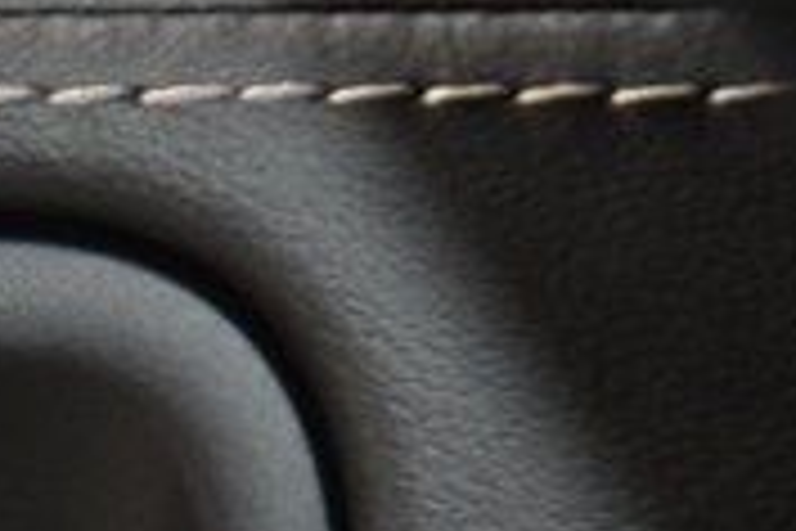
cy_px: 916
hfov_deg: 3.3
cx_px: -1187
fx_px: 13443
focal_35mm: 608
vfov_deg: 2.3
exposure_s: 1/25
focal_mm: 70
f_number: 4.5
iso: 2200
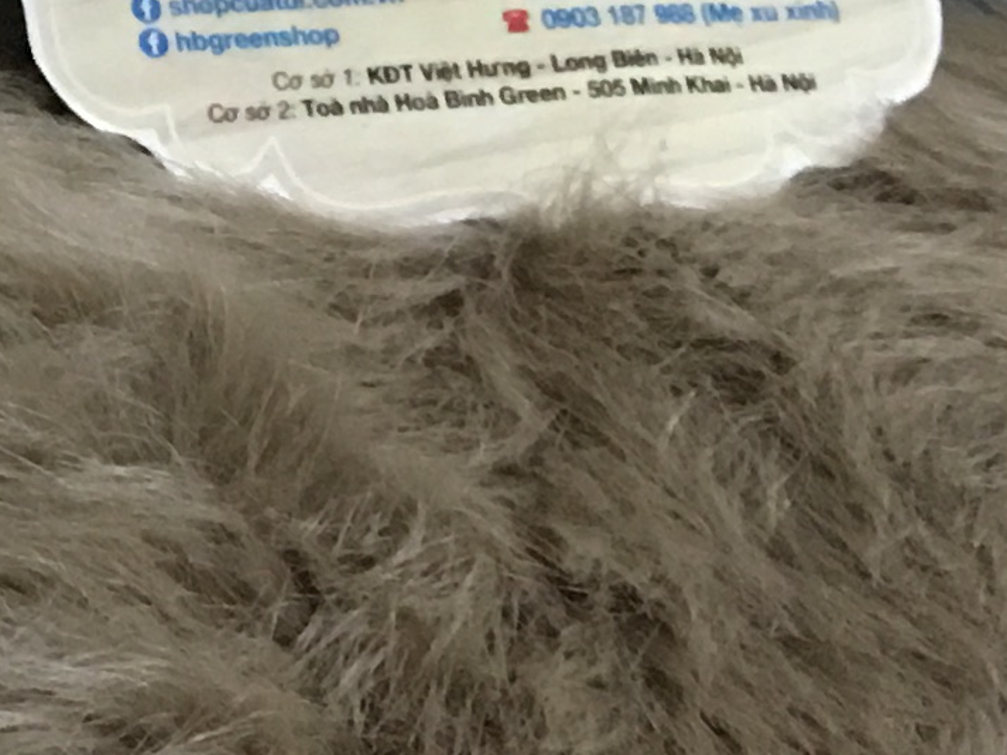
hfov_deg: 10.8
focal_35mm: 164
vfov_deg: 8.4
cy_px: -972
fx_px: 4772
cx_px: -1143
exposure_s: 1/10
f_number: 2.2
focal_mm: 4.15
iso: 100
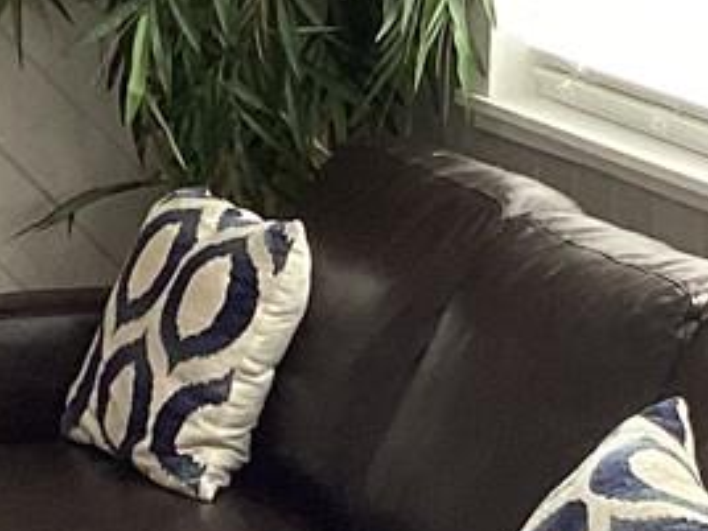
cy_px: 296
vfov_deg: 8.0
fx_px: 3784
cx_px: 518
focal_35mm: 185
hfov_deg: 10.7
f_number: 2.4
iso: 64
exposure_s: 1/60
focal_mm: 3.3
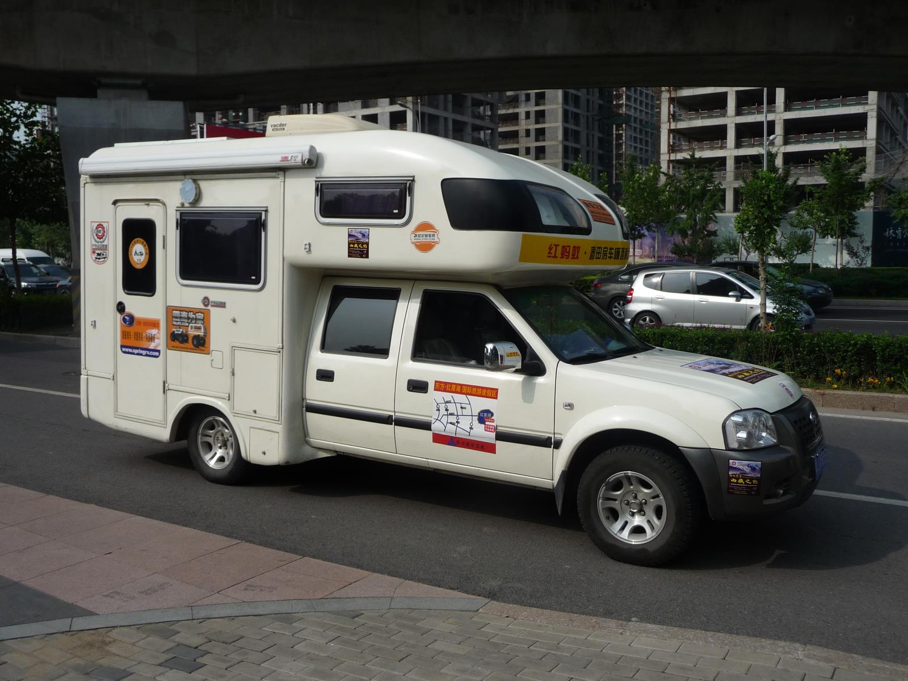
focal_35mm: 32
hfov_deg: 56.8
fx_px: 839
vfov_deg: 44.2
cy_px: 340
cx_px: 454
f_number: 3.5
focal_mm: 5.3
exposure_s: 1/1300
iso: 100
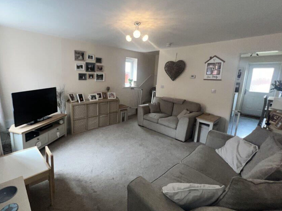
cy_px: 99
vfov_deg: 78.0
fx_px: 130
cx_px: 118
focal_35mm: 16
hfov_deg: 93.7
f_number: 1.8
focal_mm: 1.57
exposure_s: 1/100
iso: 80
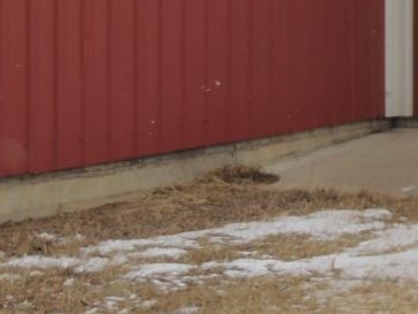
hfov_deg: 7.8
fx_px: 2922
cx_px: 819
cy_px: -228
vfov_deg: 6.0
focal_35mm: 242
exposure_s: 1/400
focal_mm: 9.8
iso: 100
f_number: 3.7
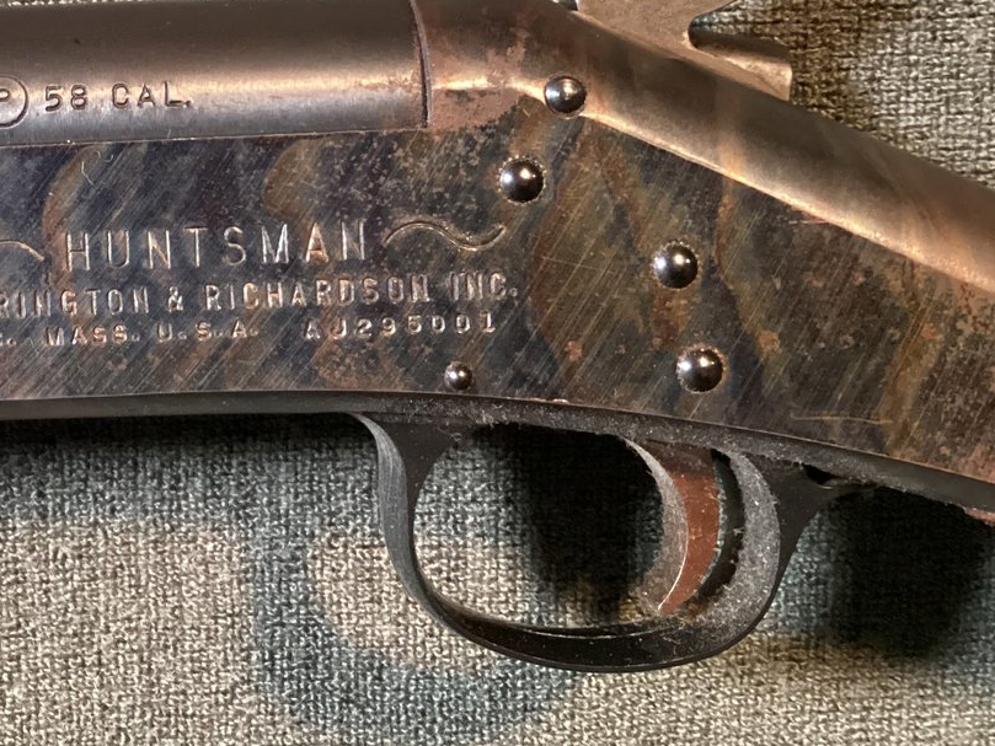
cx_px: 88
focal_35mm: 58
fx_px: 1667
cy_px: 159
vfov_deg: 24.9
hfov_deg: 31.6
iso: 500
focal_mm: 3.3
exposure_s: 1/30
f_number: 2.4
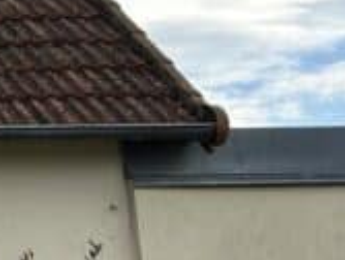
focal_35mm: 159
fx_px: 1588
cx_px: -560
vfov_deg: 9.4
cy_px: 80
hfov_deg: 10.3
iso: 50
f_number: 1.5
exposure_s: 1/3704
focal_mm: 5.7
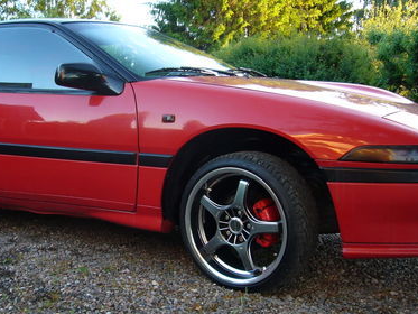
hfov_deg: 39.3
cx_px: 146
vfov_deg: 30.2
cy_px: 179
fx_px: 580
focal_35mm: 48
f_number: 2.8
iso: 80
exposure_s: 1/30
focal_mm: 4.6
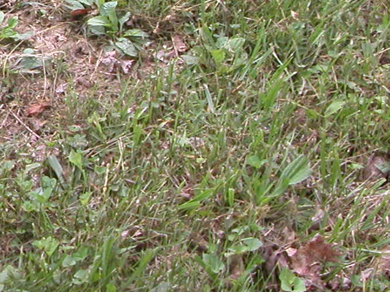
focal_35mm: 135
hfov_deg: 13.4
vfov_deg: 10.9
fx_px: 1521
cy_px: 15
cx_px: -273
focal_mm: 8.9
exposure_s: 1/73.2
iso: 100
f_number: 3.5
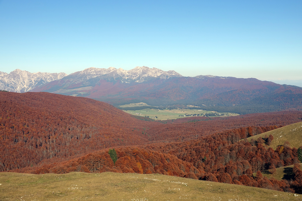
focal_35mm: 39
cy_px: 100
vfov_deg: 34.2
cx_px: 151
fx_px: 327
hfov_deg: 49.6
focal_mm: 14.16
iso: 100
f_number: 4
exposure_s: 1/1000
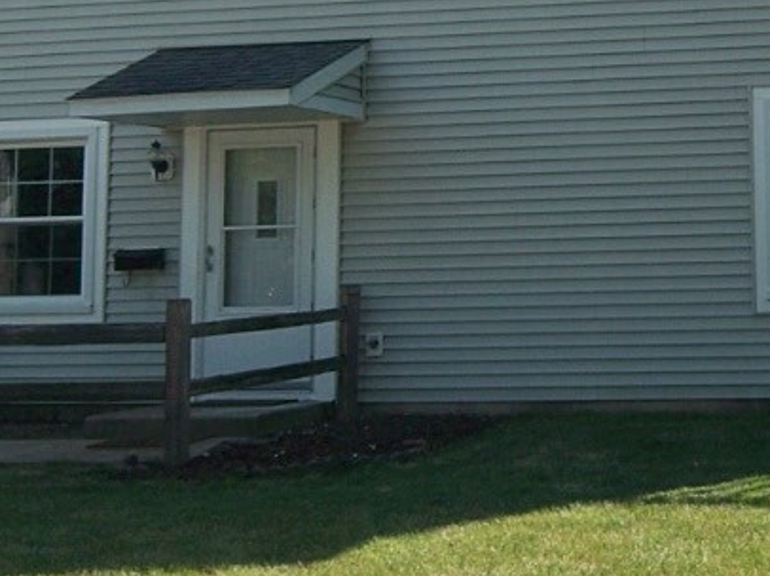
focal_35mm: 68
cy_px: 47
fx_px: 1512
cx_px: 768
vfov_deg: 21.1
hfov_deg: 27.0
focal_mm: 3.8
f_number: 5.6
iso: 50
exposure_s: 1/125
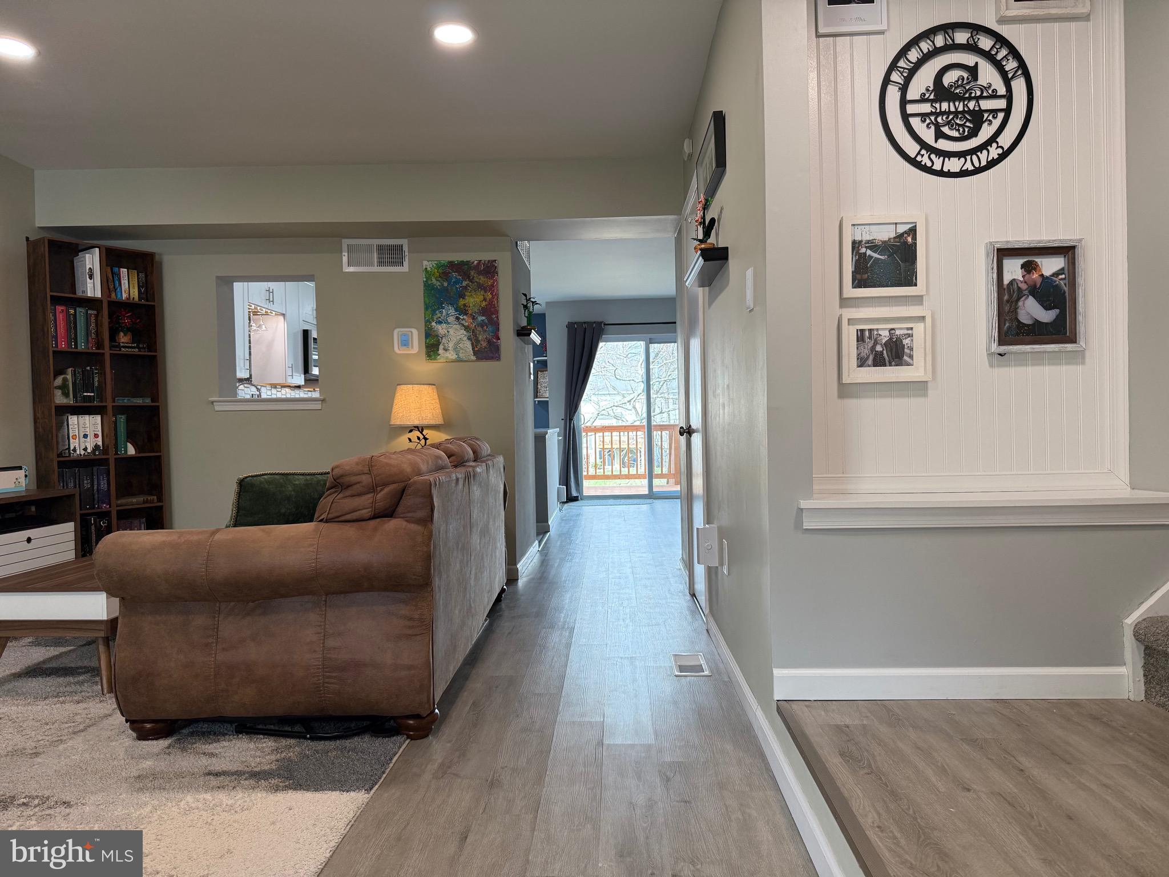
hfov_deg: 71.6
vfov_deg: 56.8
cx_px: 584
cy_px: 438
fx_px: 810
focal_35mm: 24
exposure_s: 1/138
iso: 200
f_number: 1.78
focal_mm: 6.76
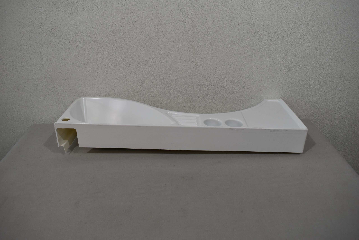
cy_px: 120
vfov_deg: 47.9
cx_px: 180
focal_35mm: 27
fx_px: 269
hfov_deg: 67.4
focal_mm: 18
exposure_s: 1/125
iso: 220
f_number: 5.6
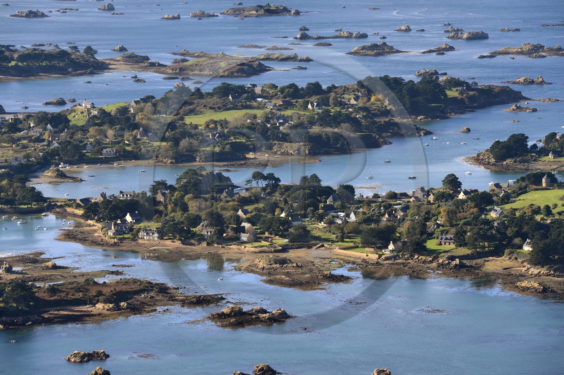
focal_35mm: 200
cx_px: 282
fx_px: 3131
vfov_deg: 6.9
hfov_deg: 10.3
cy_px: 188
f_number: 11
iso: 800
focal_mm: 200
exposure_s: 1/1000
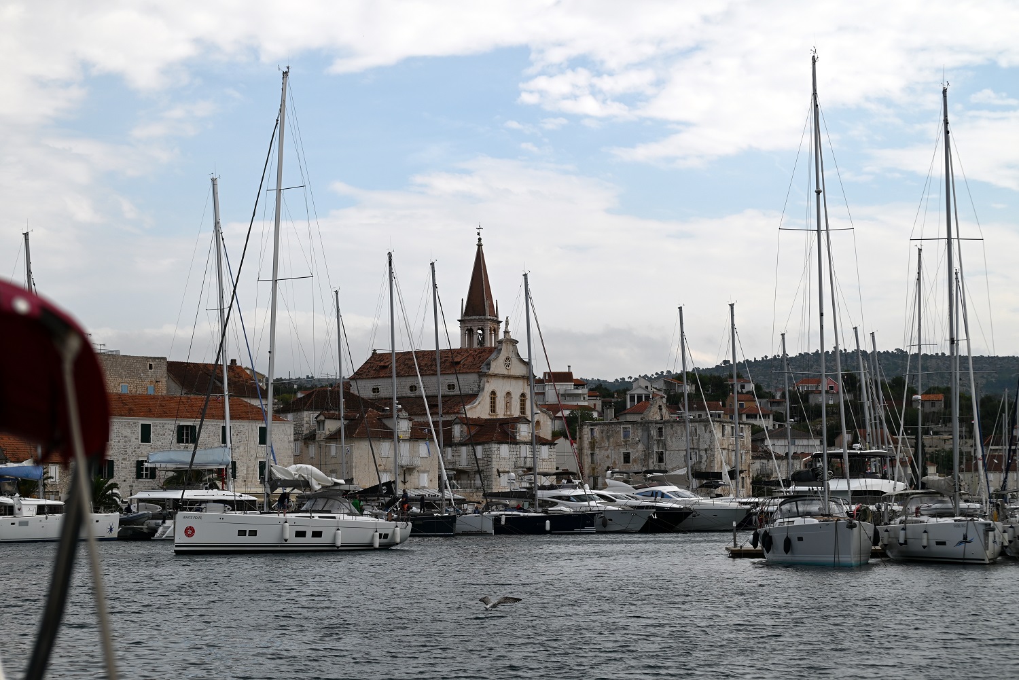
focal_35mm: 70
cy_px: 340
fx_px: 1982
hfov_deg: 28.8
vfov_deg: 19.5
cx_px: 510
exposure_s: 1/800
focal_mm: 70
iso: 100
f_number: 7.1
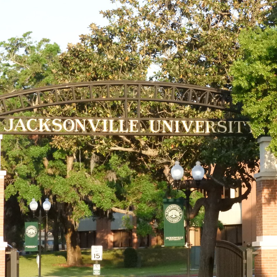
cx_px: 157
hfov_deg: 12.6
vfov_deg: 12.7
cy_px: 152
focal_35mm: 138
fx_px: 1249
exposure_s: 1/1600
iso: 1600
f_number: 5.3
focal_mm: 18.8
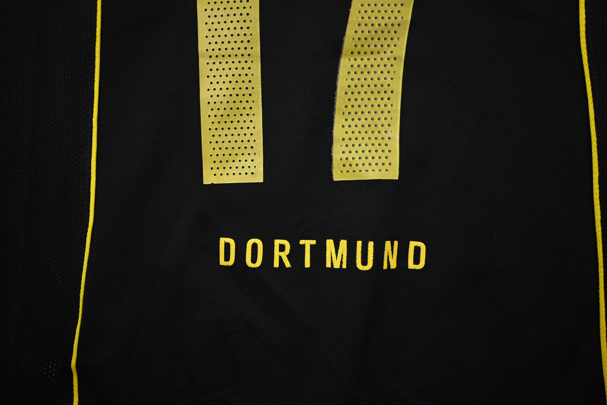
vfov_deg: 42.4
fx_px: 523
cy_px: 202
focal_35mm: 31
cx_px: 304
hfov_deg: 60.3
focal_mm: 31
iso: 200
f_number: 4.8
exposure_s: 1/125
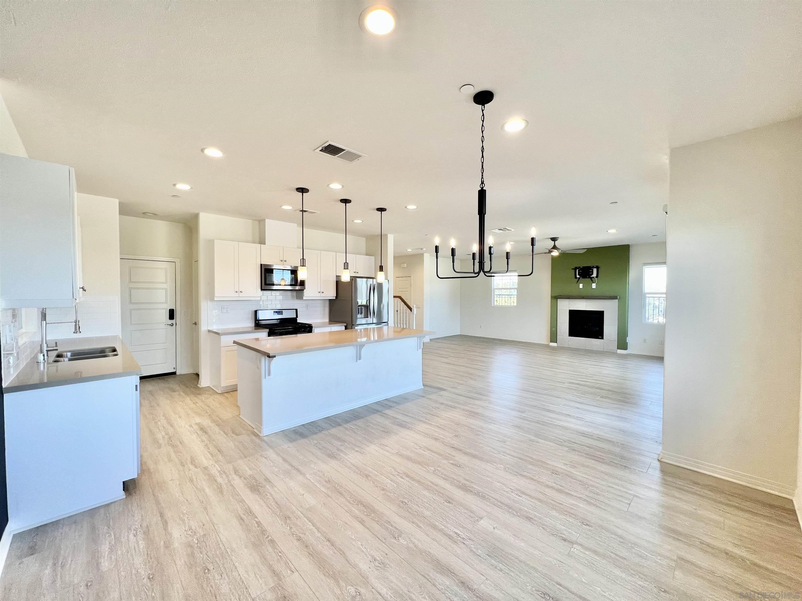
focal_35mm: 13
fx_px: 301
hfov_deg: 106.2
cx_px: 401
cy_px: 300
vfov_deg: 89.9
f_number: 1.8
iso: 80
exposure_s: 1/120
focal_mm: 1.57
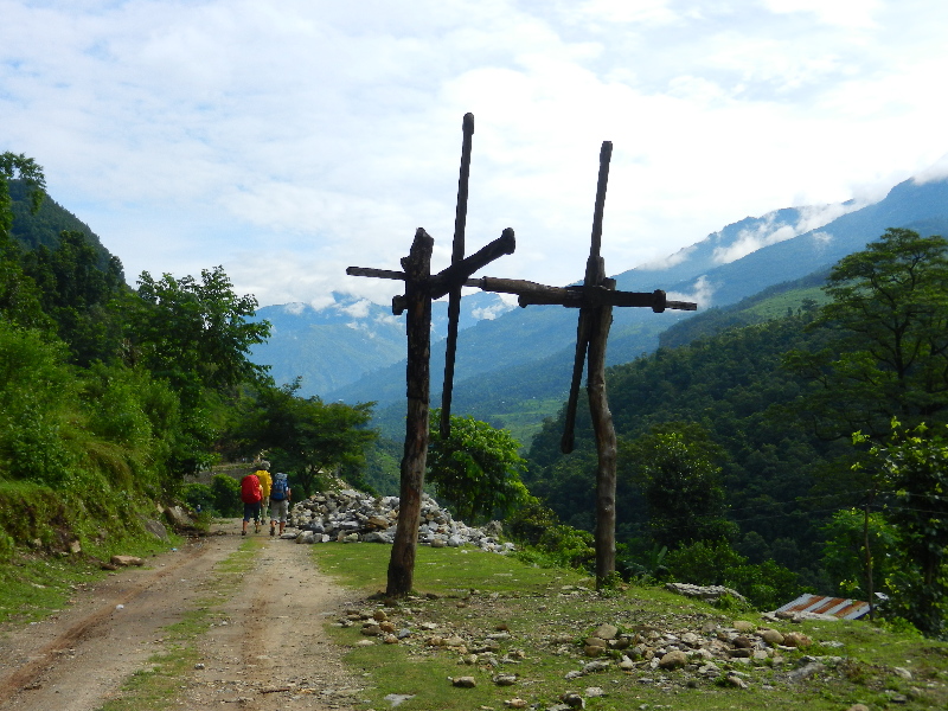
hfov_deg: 49.0
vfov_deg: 37.7
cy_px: 356
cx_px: 474
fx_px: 1041
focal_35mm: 38
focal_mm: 6.9
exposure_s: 1/1250
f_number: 4
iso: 160
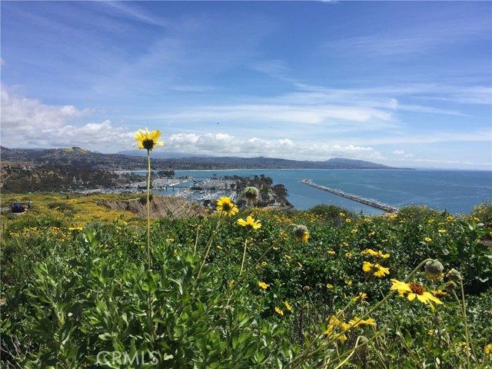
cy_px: 184
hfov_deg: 61.7
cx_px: 246
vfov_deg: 48.2
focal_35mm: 29
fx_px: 412
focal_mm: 4.15
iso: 32
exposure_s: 1/2825
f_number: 2.2
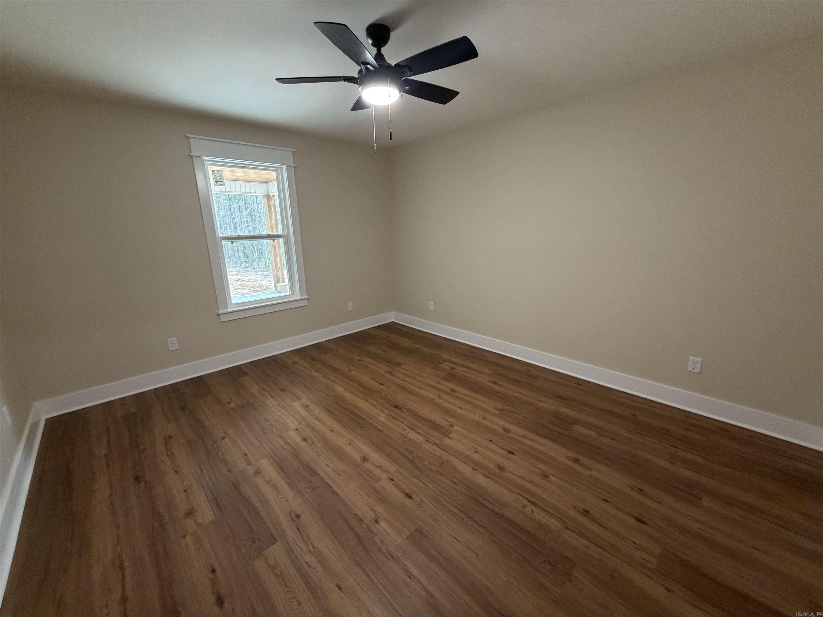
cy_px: 308
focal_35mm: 14
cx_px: 412
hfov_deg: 102.1
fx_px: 333
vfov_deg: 85.7
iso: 320
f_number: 2.2
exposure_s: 1/120
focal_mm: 2.22
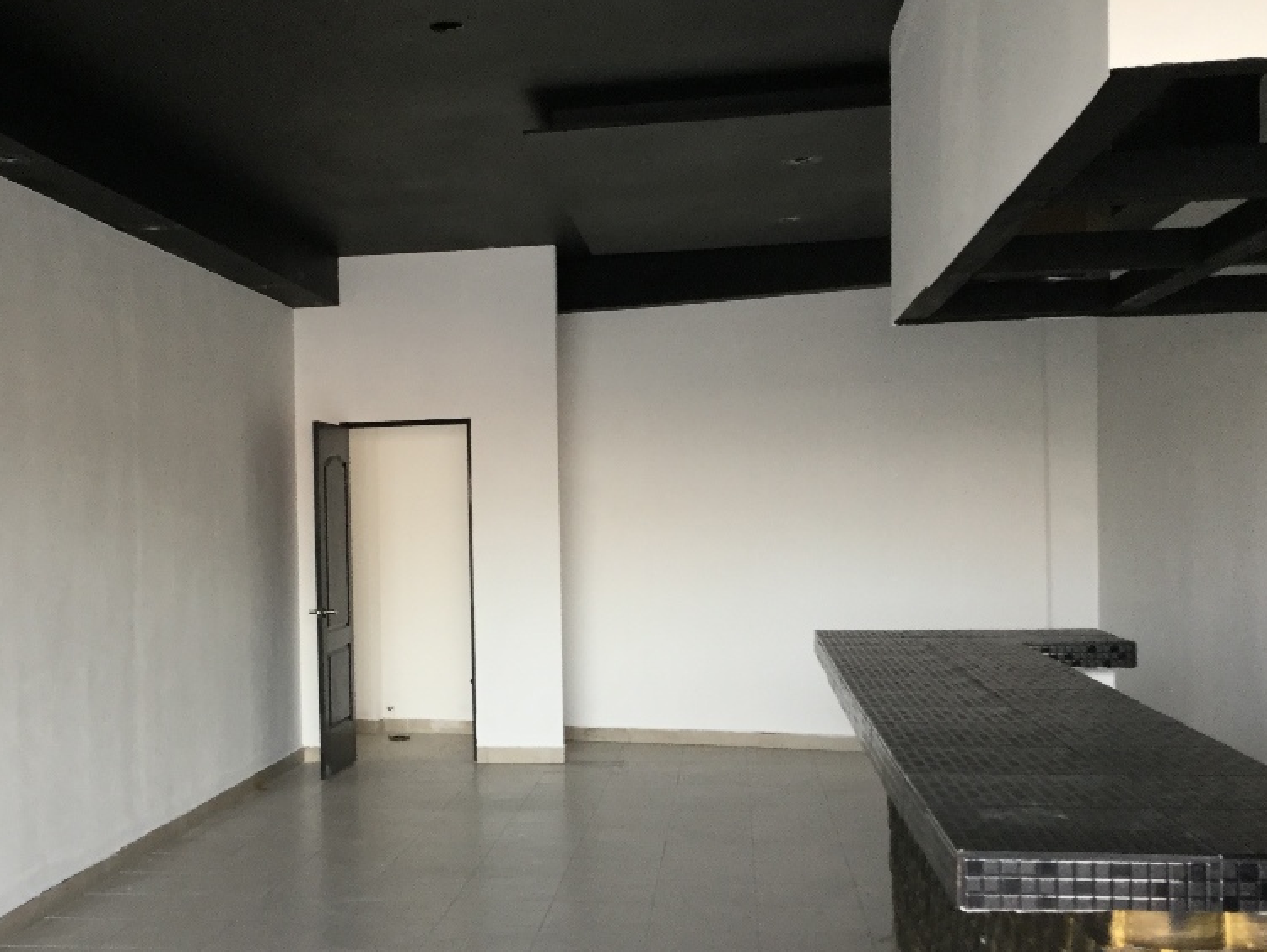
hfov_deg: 42.5
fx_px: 1611
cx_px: 461
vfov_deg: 32.8
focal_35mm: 44
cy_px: 552
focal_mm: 3.3
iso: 50
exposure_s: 1/30
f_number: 2.4
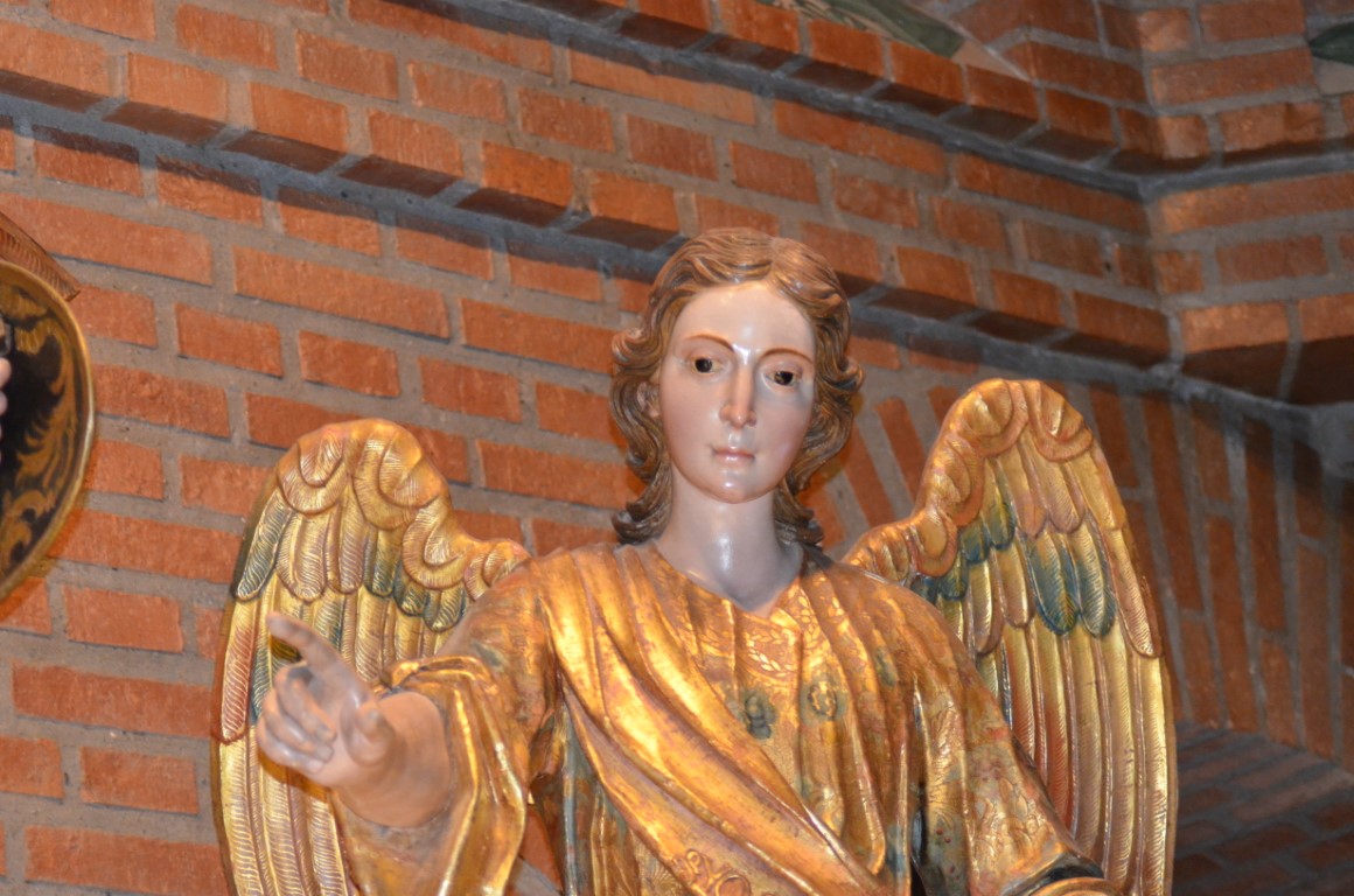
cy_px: 448
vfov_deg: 13.0
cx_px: 677
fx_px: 3940
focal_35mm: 105
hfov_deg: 19.5
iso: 3200
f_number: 4
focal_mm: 70
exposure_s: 1/60
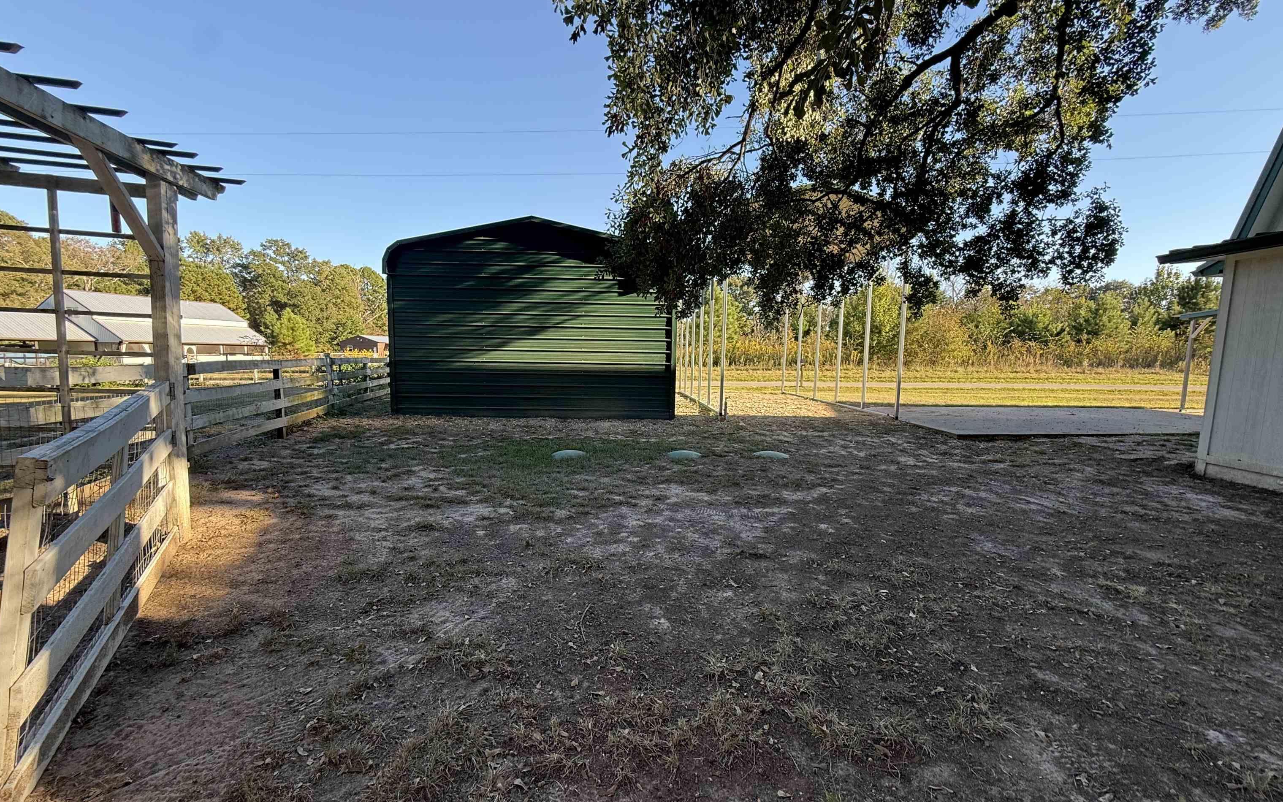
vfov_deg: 74.8
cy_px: 412
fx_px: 525
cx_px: 638
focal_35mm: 15
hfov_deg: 101.5
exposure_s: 1/223
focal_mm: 2.22
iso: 64
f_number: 2.2
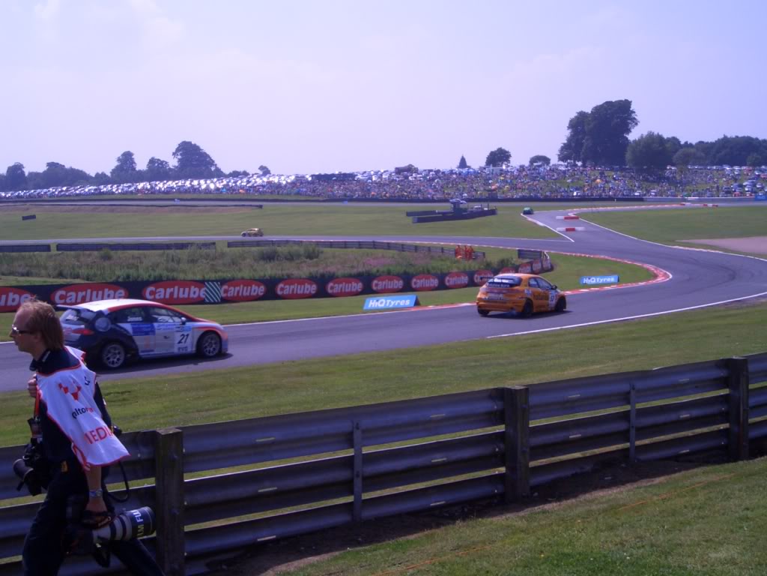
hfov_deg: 43.9
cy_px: 288
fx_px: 953
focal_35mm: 43
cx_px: 384
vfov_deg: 33.6
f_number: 4.3
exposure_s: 1/640
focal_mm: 5.7
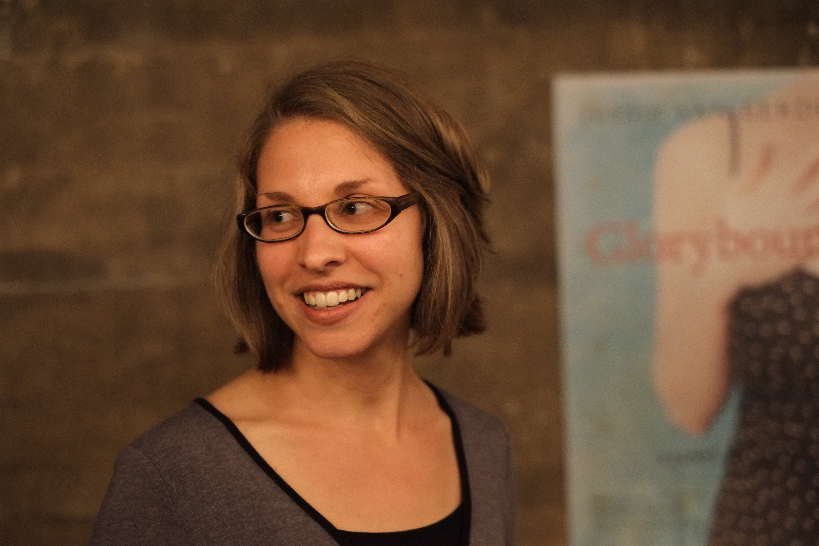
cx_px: 410
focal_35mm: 53
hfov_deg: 37.5
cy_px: 273
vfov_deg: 25.5
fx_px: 1206
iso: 5000
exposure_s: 1/60
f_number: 2
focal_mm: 35
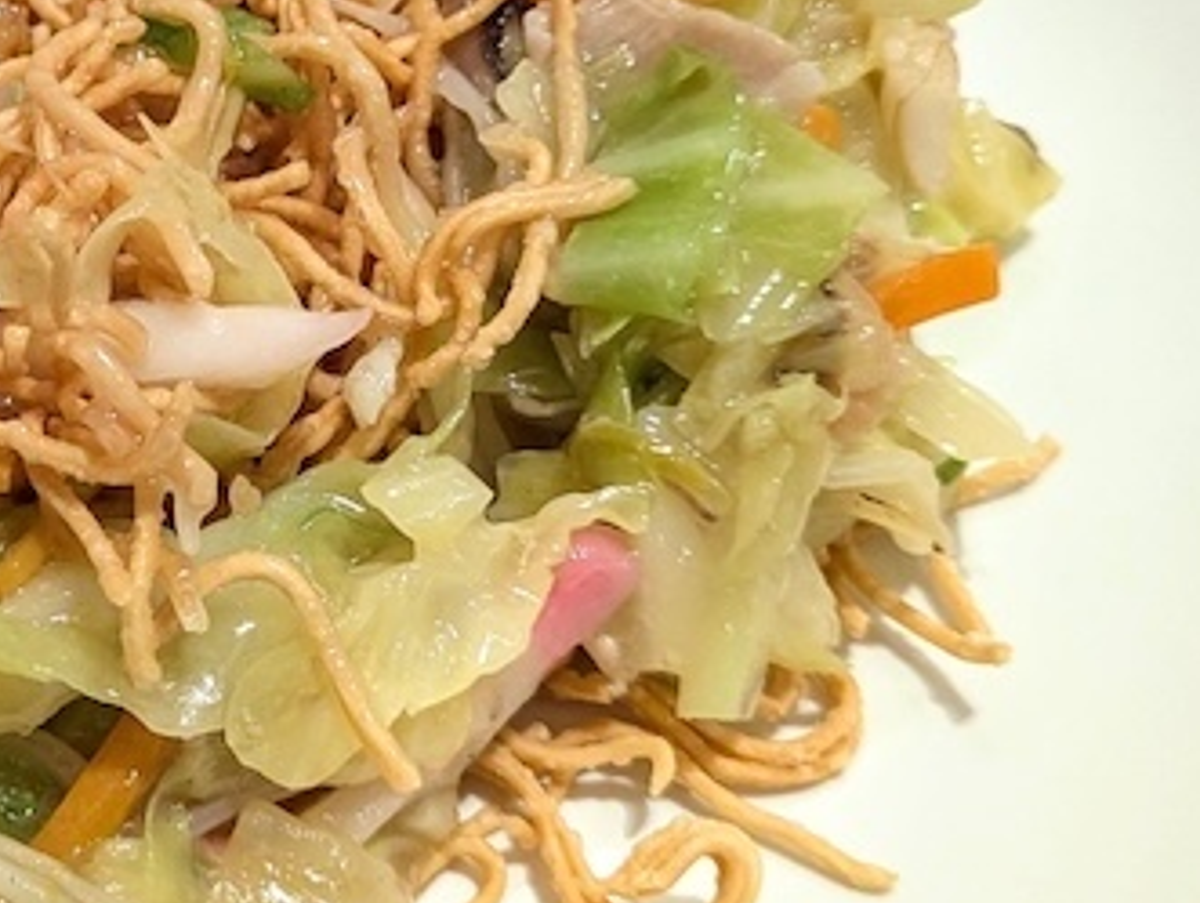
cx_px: 138
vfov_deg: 19.8
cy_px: 225
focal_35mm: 74
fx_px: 2568
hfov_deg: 25.5
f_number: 1.85
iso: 351
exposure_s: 1/273
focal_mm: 6.81
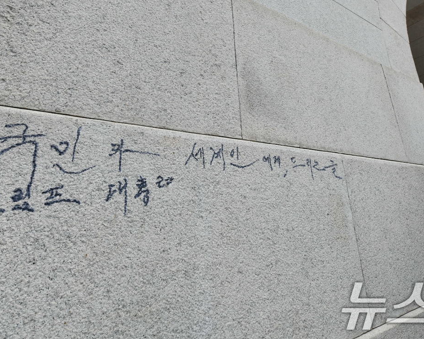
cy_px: 130
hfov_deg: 80.3
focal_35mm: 20
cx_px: 202
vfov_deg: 67.2
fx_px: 251
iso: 400
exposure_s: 1/800
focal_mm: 14
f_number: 9
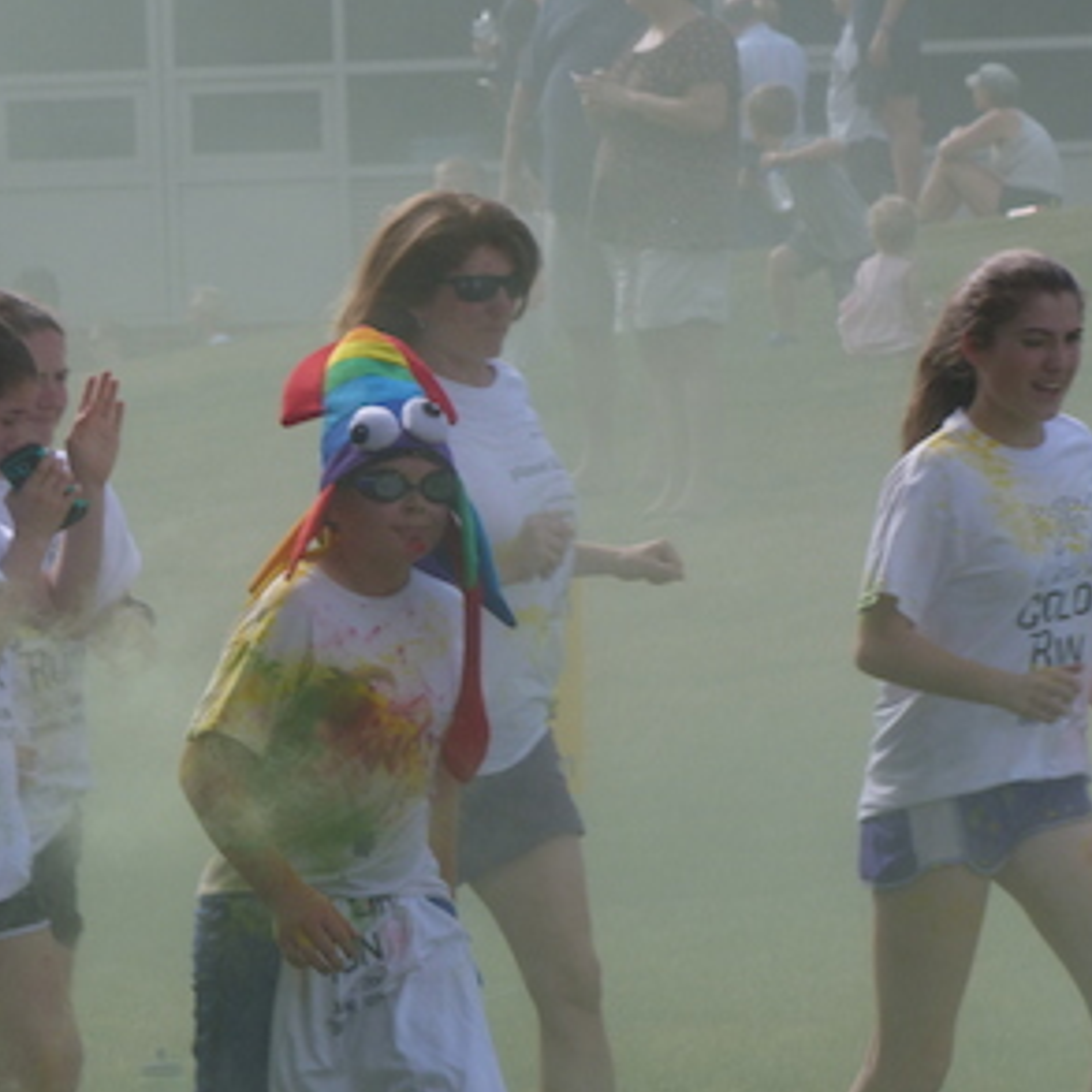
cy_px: 466
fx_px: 17381
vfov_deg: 3.6
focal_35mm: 487
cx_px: 852
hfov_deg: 3.6
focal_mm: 54.5
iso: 100
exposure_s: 1/320
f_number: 4
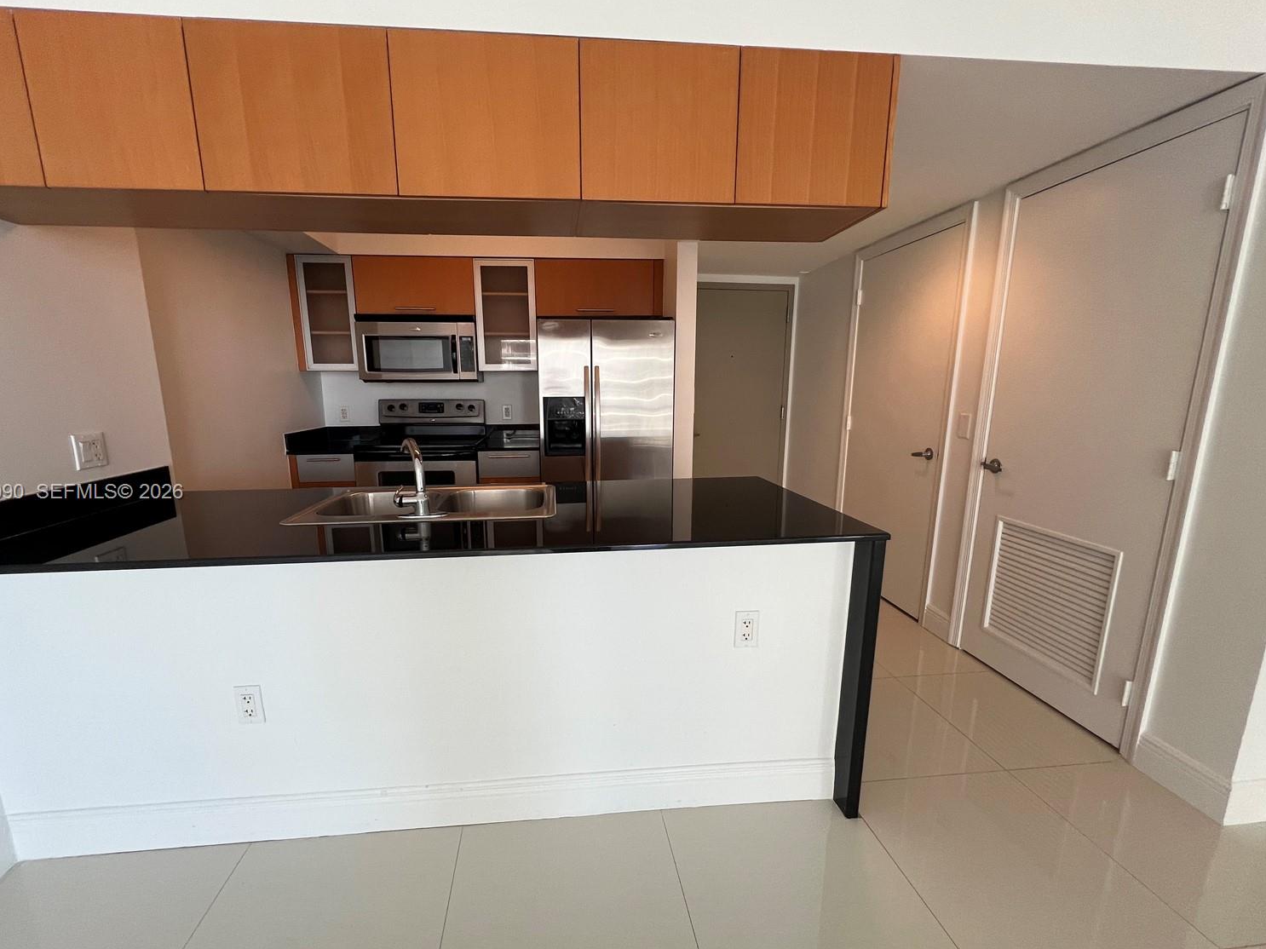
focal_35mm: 14
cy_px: 493
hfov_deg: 102.0
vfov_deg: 85.6
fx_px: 512
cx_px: 600
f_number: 1.8
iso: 125
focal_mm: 1.57
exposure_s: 1/120
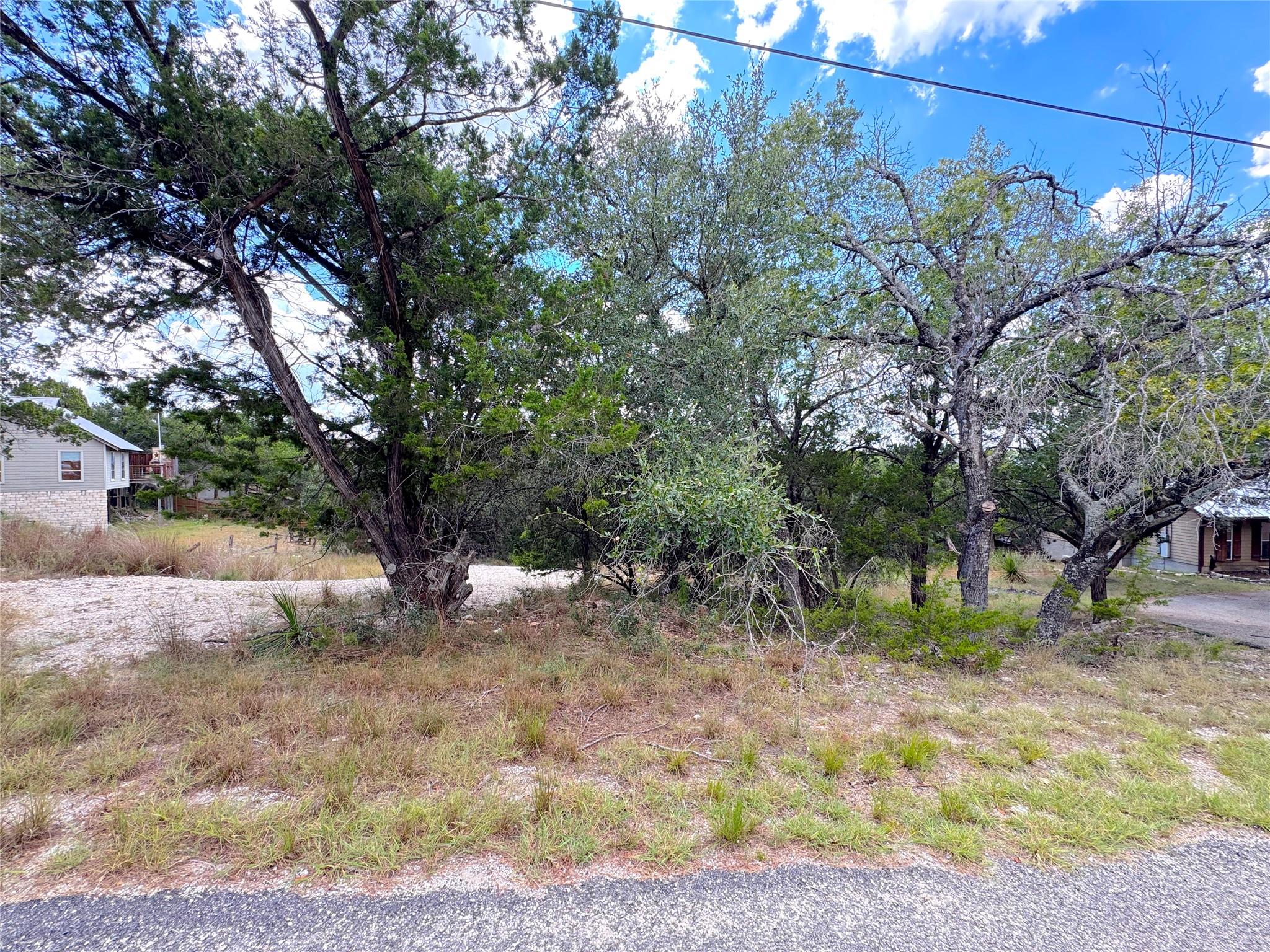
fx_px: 514
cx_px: 635
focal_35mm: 14
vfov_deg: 85.7
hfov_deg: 102.1
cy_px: 476
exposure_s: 1/198
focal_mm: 2.22
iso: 40
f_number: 2.2
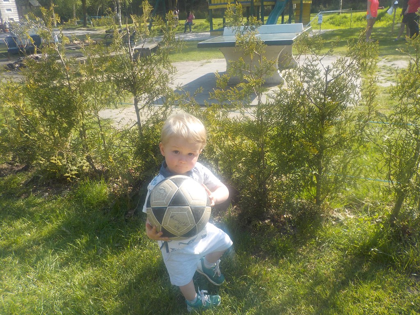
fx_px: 364
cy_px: 158
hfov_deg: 60.0
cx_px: 210
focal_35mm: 30
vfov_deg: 46.8
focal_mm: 4.1
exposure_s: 1/500
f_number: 3.3
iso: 125
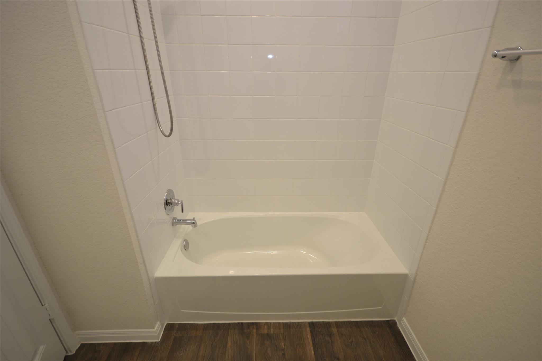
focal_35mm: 16
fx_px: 248
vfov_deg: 72.0
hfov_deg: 95.0
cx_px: 271
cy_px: 180
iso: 500
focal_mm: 11
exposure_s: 1/60
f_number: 4.2
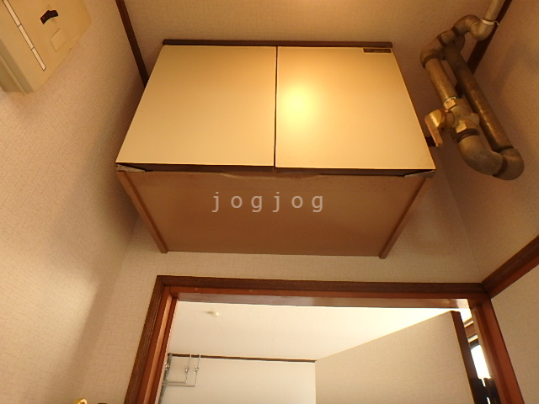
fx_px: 327
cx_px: 270
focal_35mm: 21
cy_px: 202
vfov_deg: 63.4
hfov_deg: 79.0
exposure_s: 1/30
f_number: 3.5
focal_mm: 3.7
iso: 200
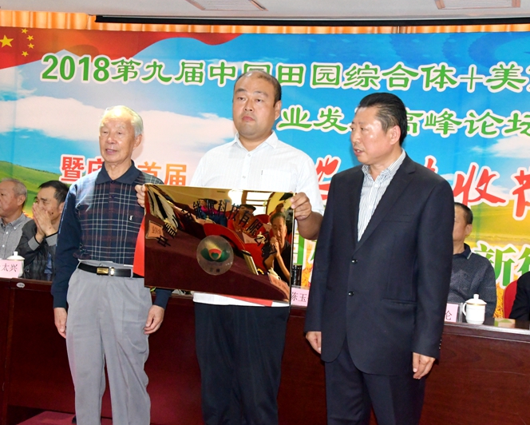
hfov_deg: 36.0
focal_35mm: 52
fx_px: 816
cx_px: 254
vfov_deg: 29.2
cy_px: 212
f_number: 7.1
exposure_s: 1/30
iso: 4000
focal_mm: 31
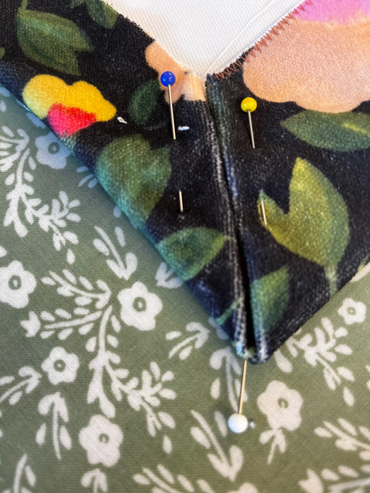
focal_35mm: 26
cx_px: 185
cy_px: 246
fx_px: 371
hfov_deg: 53.1
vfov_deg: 67.3
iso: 125
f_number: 1.6
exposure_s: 1/100
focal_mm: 5.1
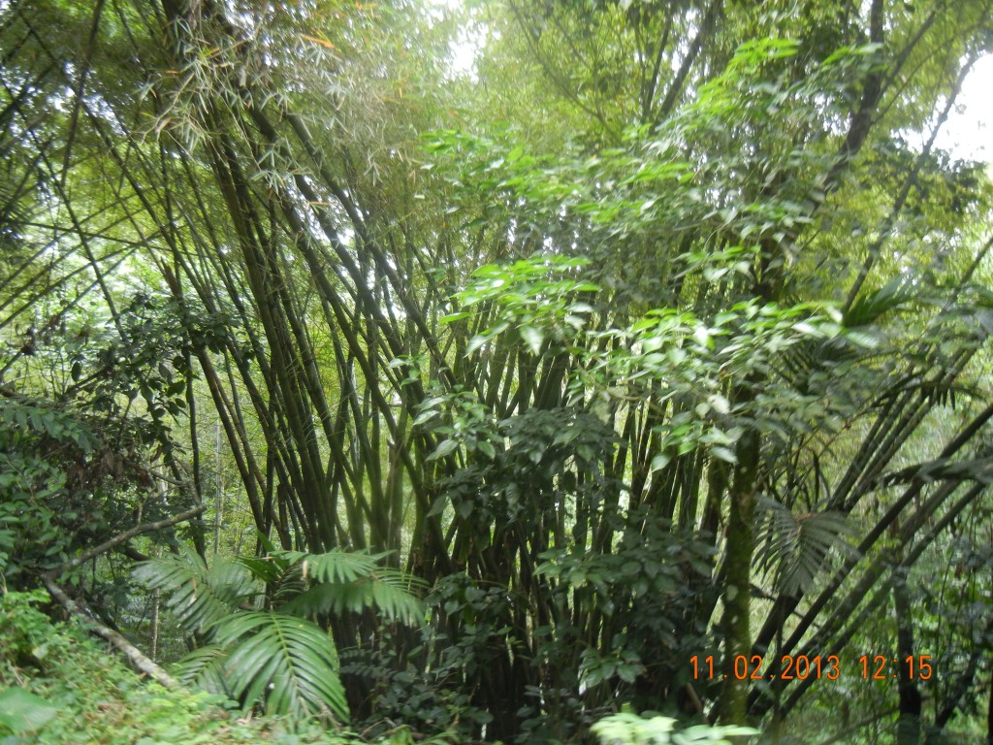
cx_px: 496
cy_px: 372
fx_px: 861
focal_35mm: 30
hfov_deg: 60.0
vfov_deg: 46.8
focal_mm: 5.4
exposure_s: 1/51.7
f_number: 3.5
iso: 294
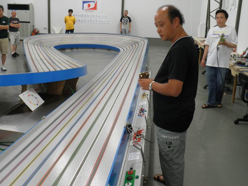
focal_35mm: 39
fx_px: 279
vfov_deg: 36.8
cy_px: 81
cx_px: 115
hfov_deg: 47.8
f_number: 3.5
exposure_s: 1/20
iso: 200
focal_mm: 6.1
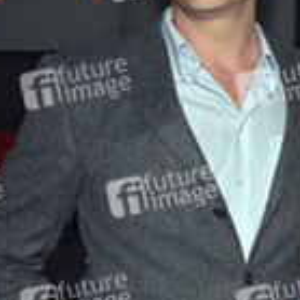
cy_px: 138
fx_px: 925
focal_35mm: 94
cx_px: 317
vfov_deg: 18.4
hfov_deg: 17.9
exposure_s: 1/80
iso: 400
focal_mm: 23
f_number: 8
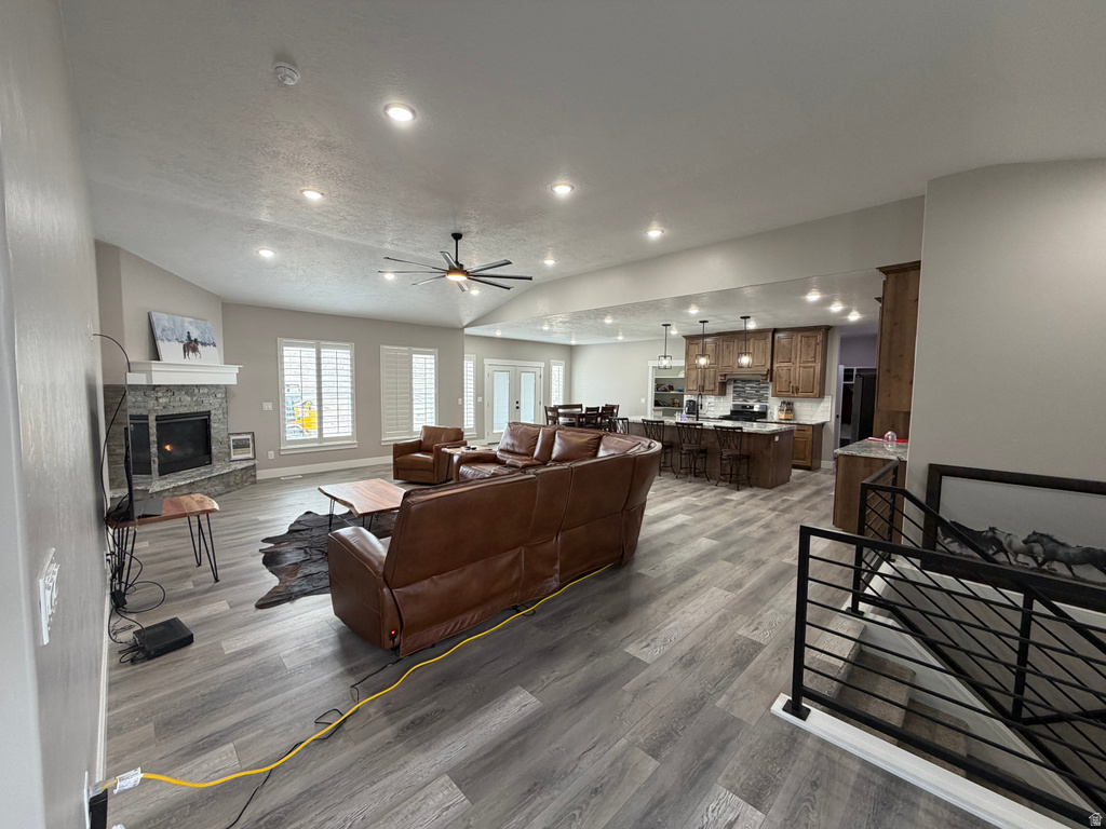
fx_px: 447
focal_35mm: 14
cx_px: 553
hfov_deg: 102.1
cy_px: 414
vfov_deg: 85.7
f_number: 2.2
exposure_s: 1/60
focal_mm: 2.22
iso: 160
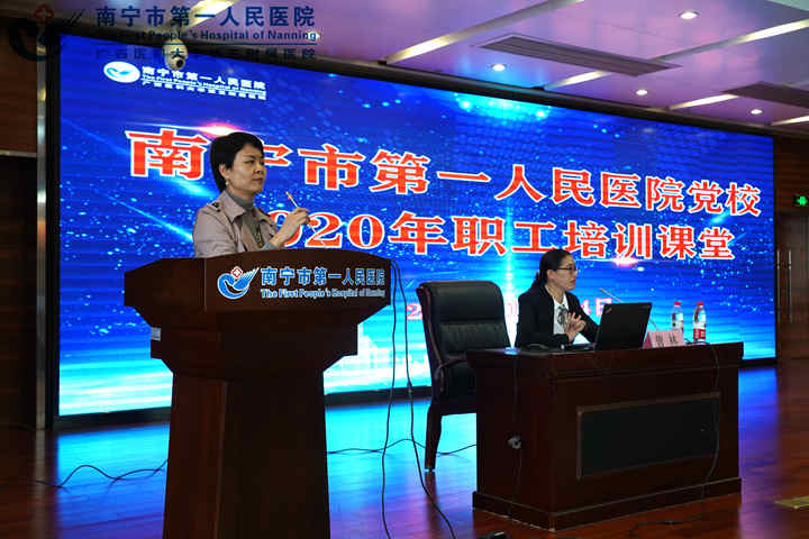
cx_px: 404
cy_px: 270
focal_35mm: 40
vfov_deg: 33.4
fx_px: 899
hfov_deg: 48.5
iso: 1600
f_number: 5
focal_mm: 40
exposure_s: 1/100
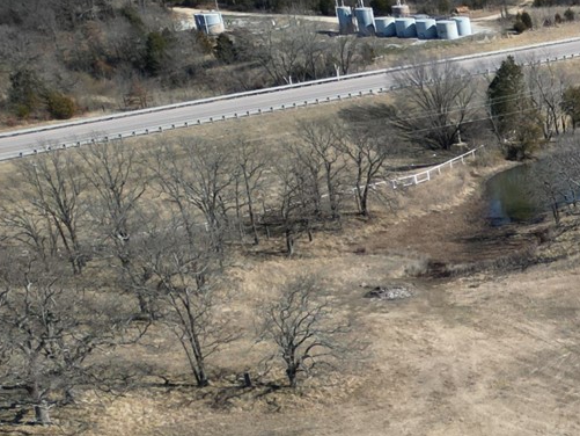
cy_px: 533
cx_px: 1074
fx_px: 1542
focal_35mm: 92
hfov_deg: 17.1
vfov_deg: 15.4
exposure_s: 1/2500
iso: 120
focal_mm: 6.72
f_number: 1.7
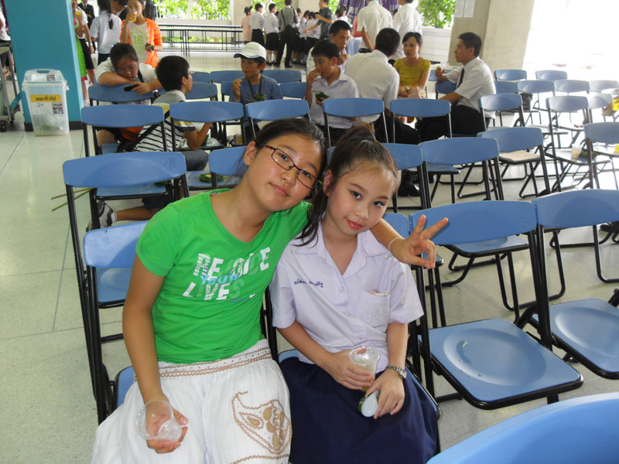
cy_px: 232
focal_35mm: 28
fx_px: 501
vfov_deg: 49.7
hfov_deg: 63.4
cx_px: 310
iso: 200
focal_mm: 6
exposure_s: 1/45
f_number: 2.8
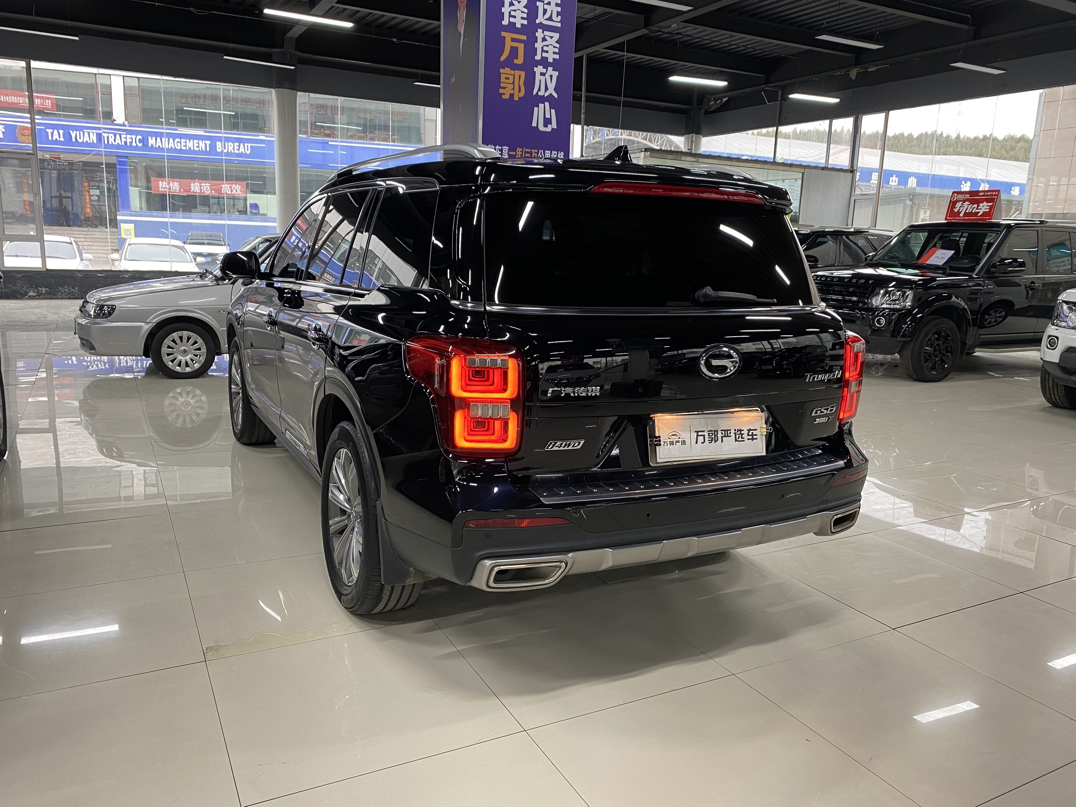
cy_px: 404
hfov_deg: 67.3
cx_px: 538
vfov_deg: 53.1
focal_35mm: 26
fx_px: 808
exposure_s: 1/50
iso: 64
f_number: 1.8
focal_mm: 4.25
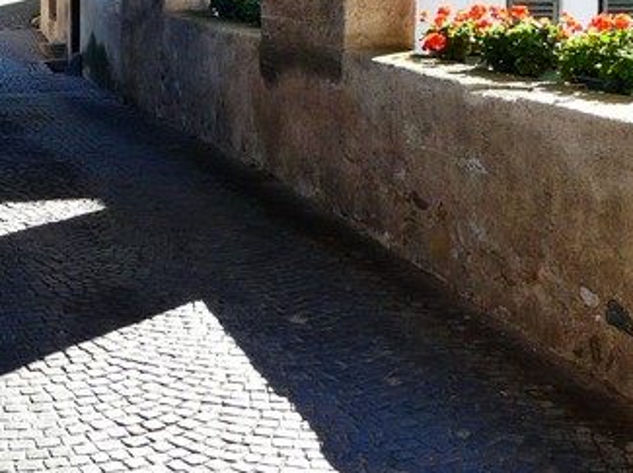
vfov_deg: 20.4
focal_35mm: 71
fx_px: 1297
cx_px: 88
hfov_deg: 26.7
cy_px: 72
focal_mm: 4.6
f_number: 4
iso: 100
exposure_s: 1/100
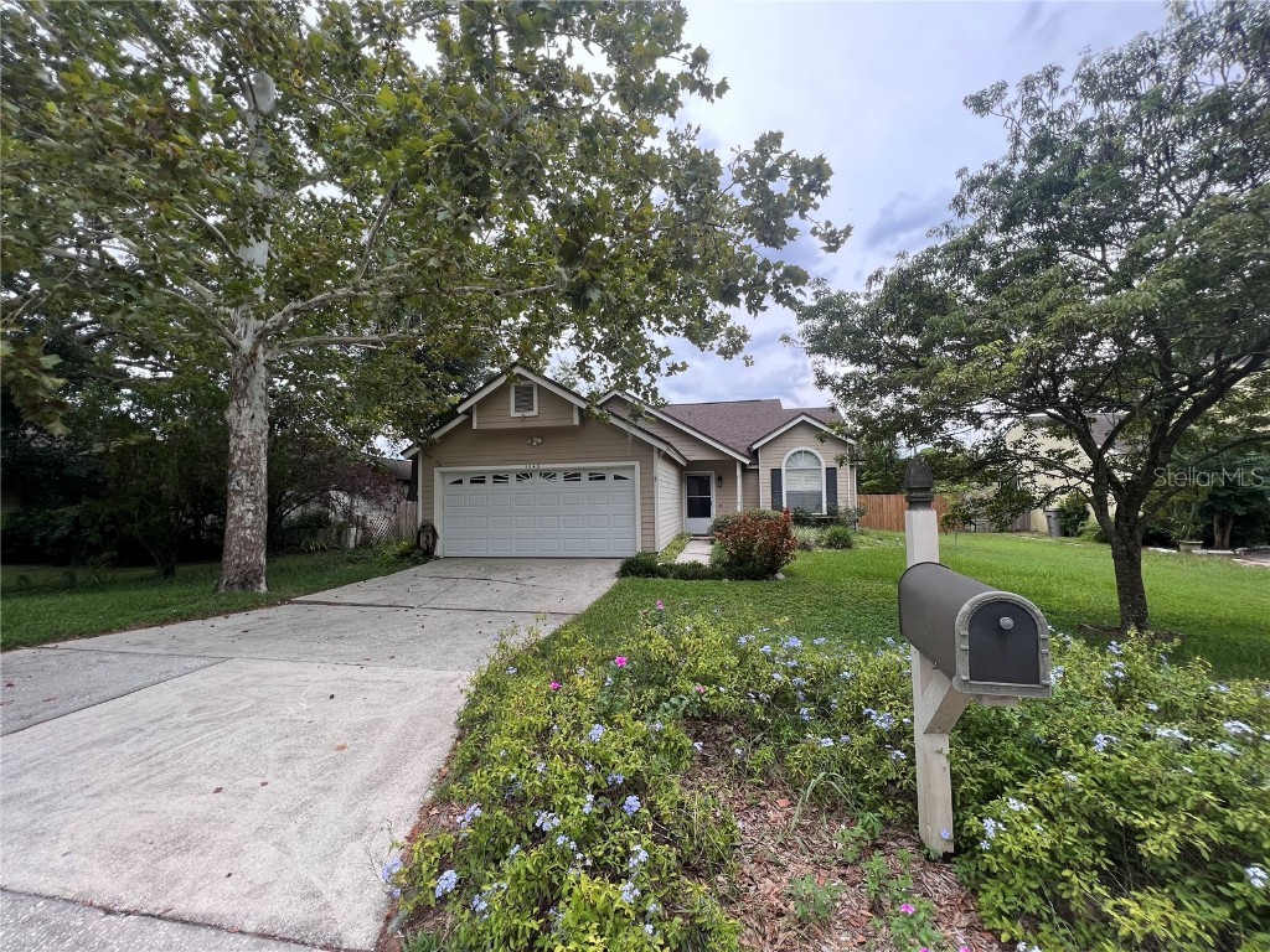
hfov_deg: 106.2
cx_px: 635
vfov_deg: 89.9
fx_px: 477
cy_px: 476
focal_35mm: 13
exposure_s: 1/342
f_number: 1.8
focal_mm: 1.57
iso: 32
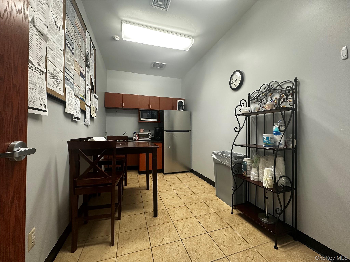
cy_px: 131
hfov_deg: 102.1
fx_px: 142
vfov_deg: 85.7
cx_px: 175
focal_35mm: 14
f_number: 2.2
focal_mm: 2.22
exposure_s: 1/60
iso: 160
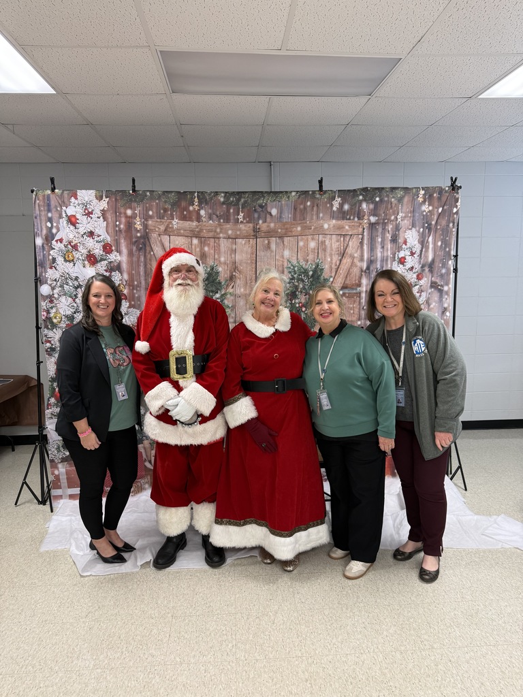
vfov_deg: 71.6
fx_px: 483
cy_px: 348
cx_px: 262
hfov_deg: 56.8
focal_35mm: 24
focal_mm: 6.76
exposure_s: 1/60
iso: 160
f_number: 1.78
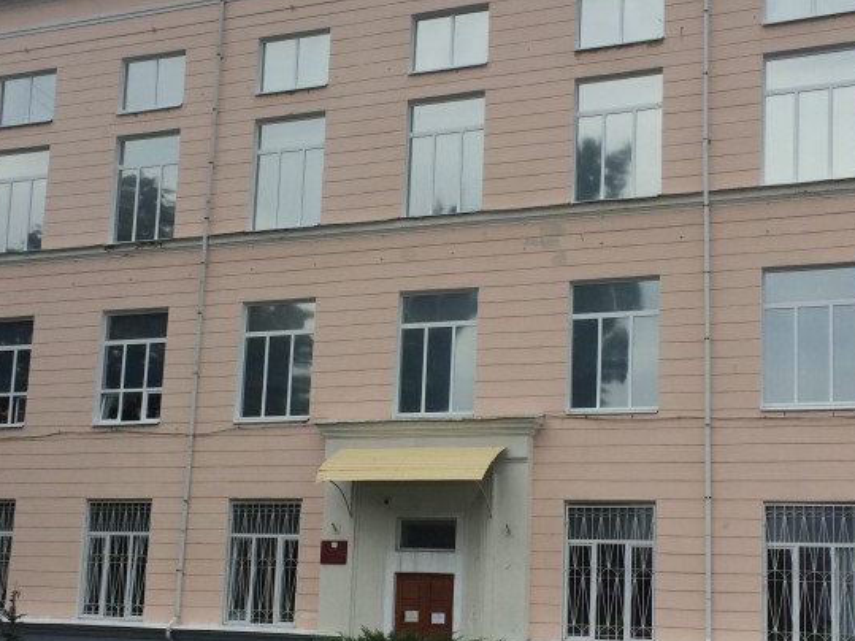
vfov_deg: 25.6
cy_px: 393
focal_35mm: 57
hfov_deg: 33.8
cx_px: 447
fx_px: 1408
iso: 32
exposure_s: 1/1520
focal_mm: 4.12
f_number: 2.2
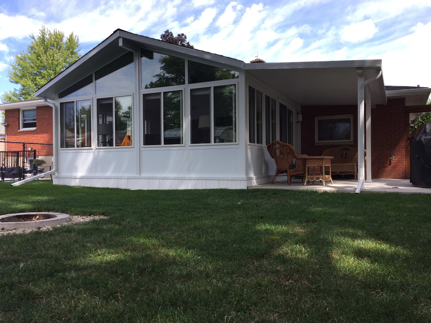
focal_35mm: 29
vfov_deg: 48.2
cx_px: 216
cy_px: 162
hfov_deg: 61.7
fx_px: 361
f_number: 2.2
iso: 32
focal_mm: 4.15
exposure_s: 1/706
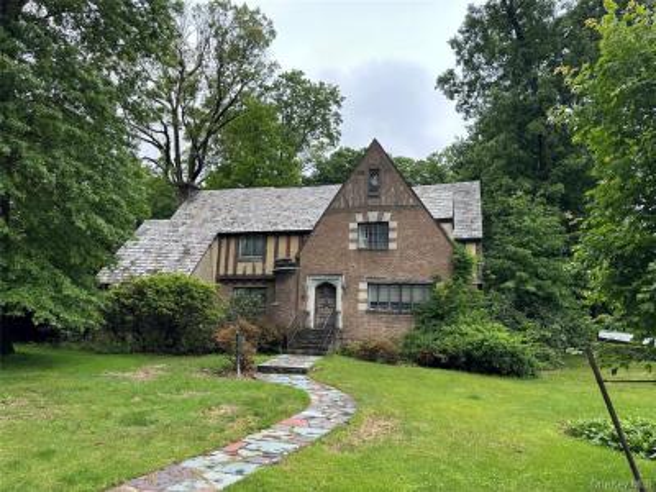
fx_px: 455
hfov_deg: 71.6
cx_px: 328
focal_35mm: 24
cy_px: 246
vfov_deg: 56.8
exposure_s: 1/1083
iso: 80
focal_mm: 6.86
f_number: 1.78
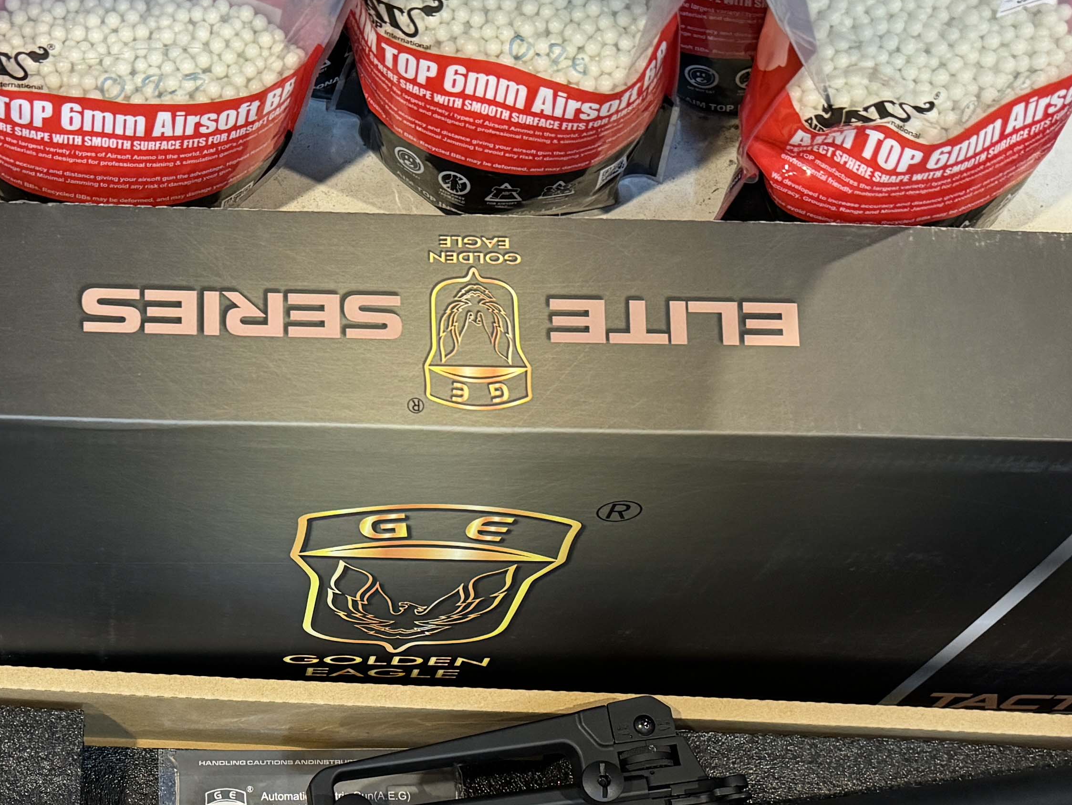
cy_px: 752
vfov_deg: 23.3
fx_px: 1889
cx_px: 244
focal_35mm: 61
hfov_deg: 31.0
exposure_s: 1/50
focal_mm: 6.86
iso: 400
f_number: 1.78
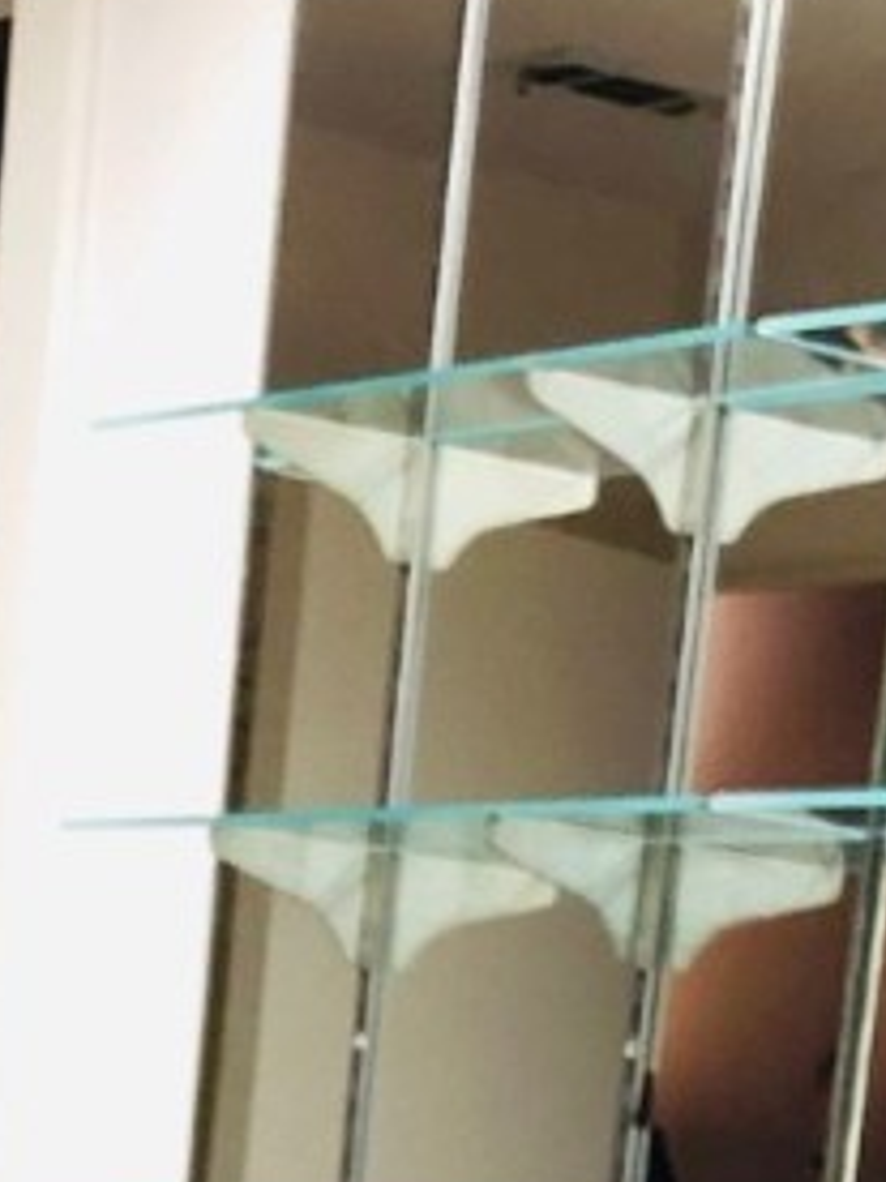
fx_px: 5324
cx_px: 39
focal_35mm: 156
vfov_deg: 10.8
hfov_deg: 9.5
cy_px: 2814
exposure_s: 1/15
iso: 40
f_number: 1.8
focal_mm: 3.99
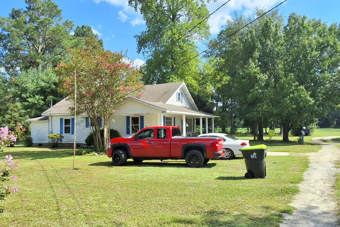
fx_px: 283
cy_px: 129
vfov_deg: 43.5
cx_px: 171
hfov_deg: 61.9
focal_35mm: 30
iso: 32
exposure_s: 1/1269
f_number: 1.9
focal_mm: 2.91
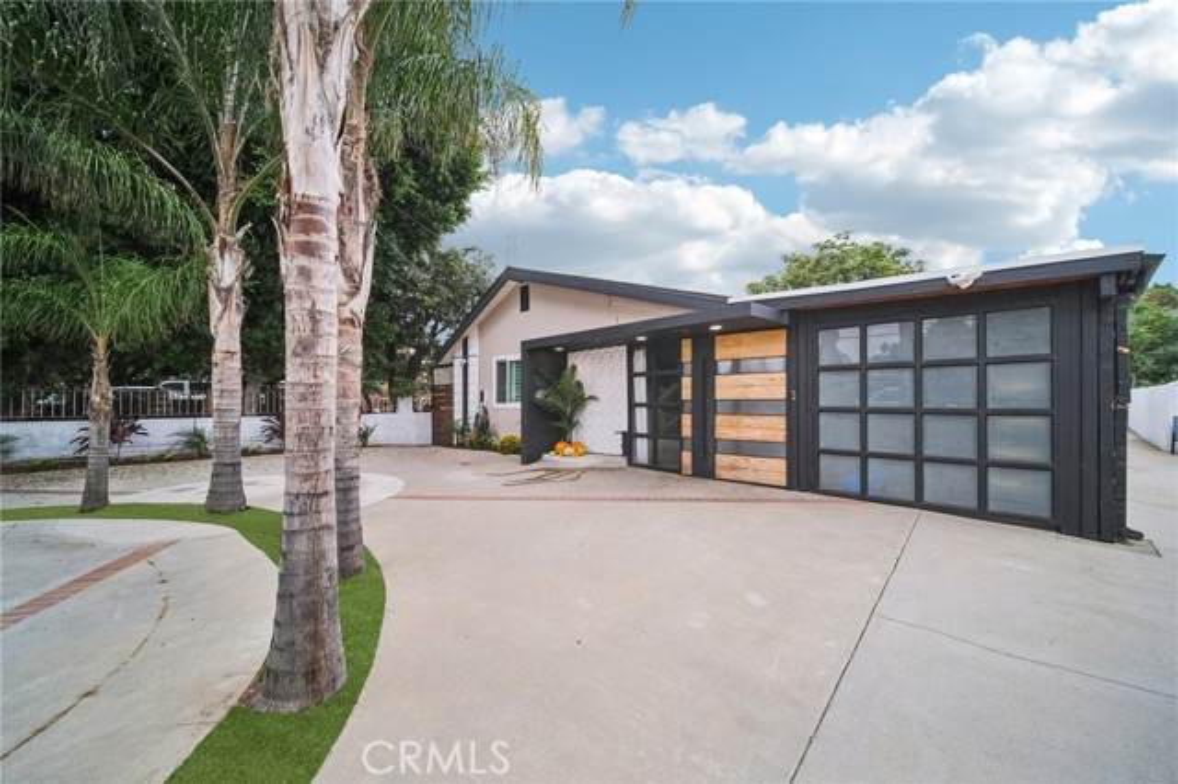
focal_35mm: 14
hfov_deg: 104.3
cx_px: 589
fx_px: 458
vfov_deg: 81.1
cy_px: 392
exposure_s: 1/250
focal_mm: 9
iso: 500
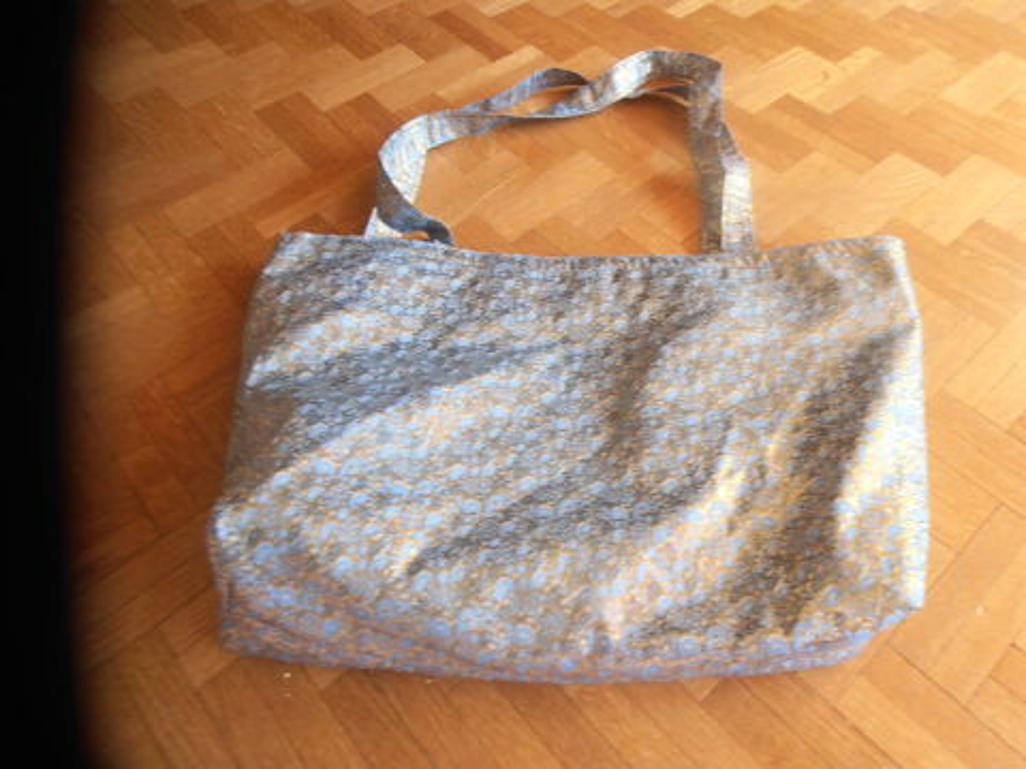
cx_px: 513
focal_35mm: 24
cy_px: 384
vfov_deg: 56.8
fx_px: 711
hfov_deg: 71.6
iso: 80
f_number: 3
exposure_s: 1/30
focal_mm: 4.2
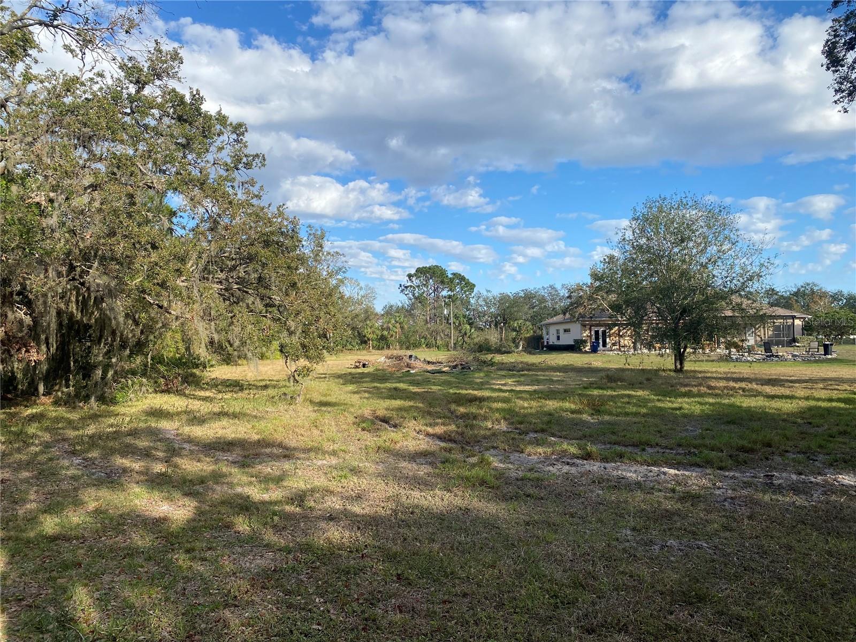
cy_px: 321
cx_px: 428
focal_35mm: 26
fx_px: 643
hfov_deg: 67.3
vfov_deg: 53.1
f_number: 1.8
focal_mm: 4.25
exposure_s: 1/2183
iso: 32
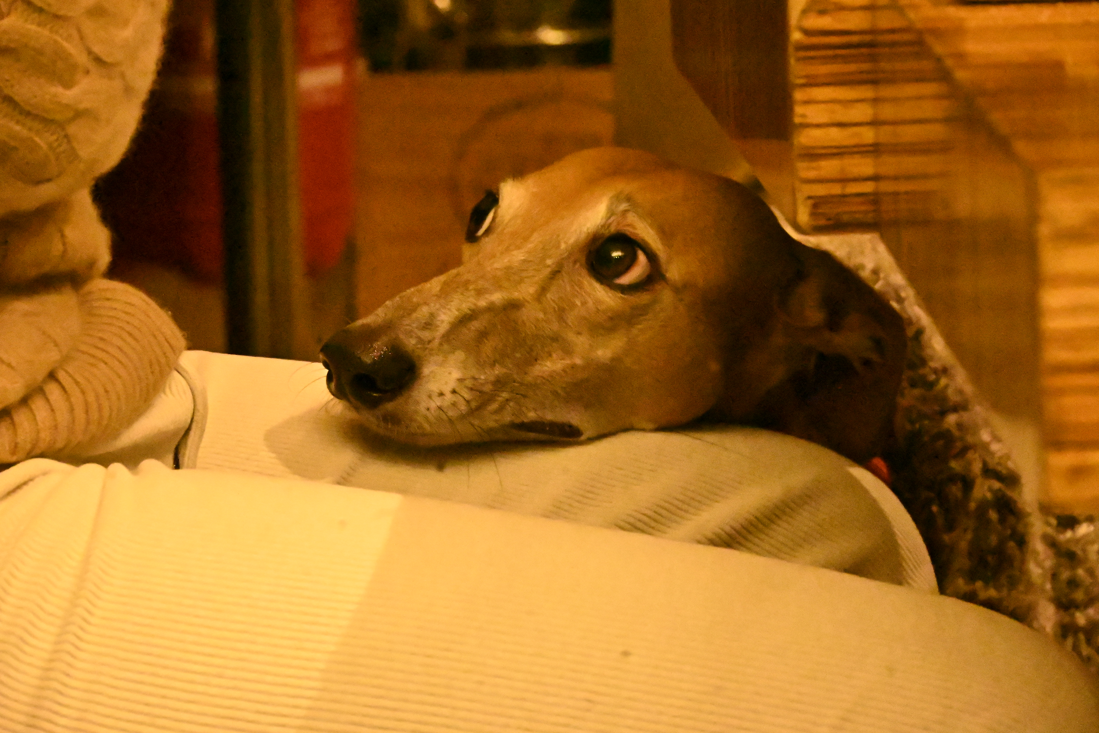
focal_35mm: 262
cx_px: 550
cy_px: 366
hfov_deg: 7.8
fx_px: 8013
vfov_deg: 5.2
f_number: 14
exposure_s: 1/50
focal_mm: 175
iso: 51200
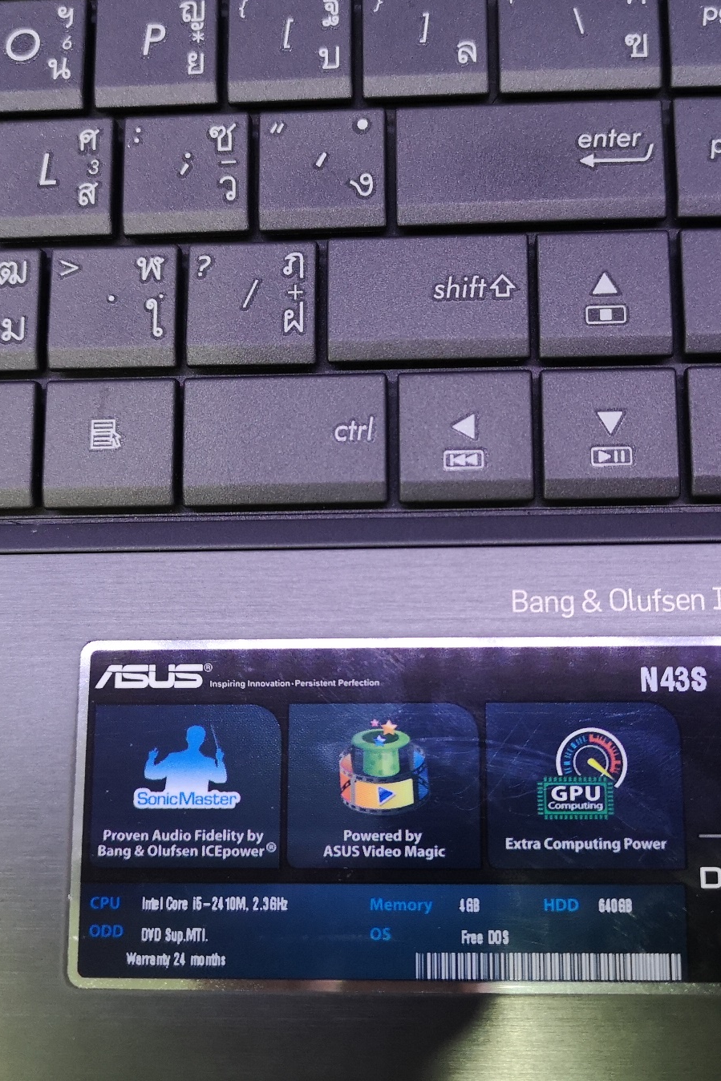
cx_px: 407
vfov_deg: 50.7
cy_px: 534
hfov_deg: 35.0
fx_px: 1141
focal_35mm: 38
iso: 400
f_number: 1.8
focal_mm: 3.95
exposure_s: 1/100
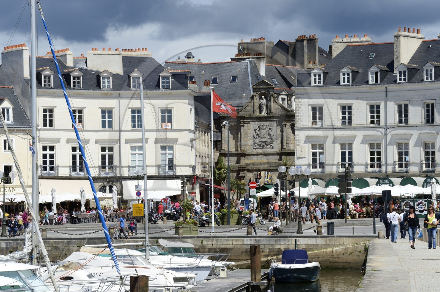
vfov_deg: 10.1
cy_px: 146
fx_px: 1649
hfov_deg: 15.2
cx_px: 220
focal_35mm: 135
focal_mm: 135
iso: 200
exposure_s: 1/200
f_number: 16
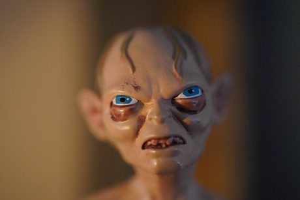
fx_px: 875
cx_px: 150
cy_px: 100
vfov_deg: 13.1
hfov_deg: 19.5
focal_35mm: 105
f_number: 2.8
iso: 12800
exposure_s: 1/125
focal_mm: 105
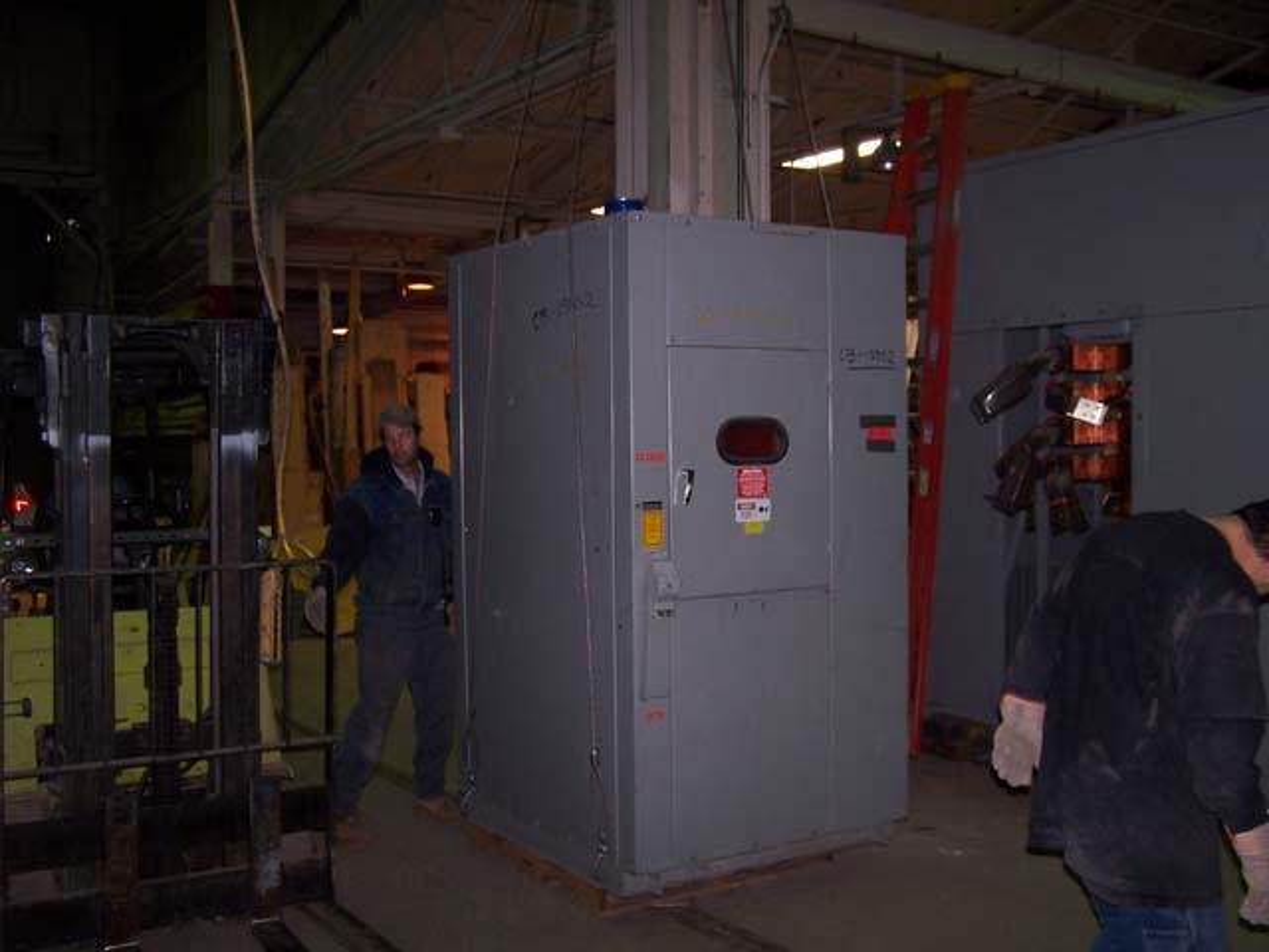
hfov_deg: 49.0
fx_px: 1393
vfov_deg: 37.7
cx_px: 634
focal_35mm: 38
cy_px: 476
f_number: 2.8
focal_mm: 6.3
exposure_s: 1/60
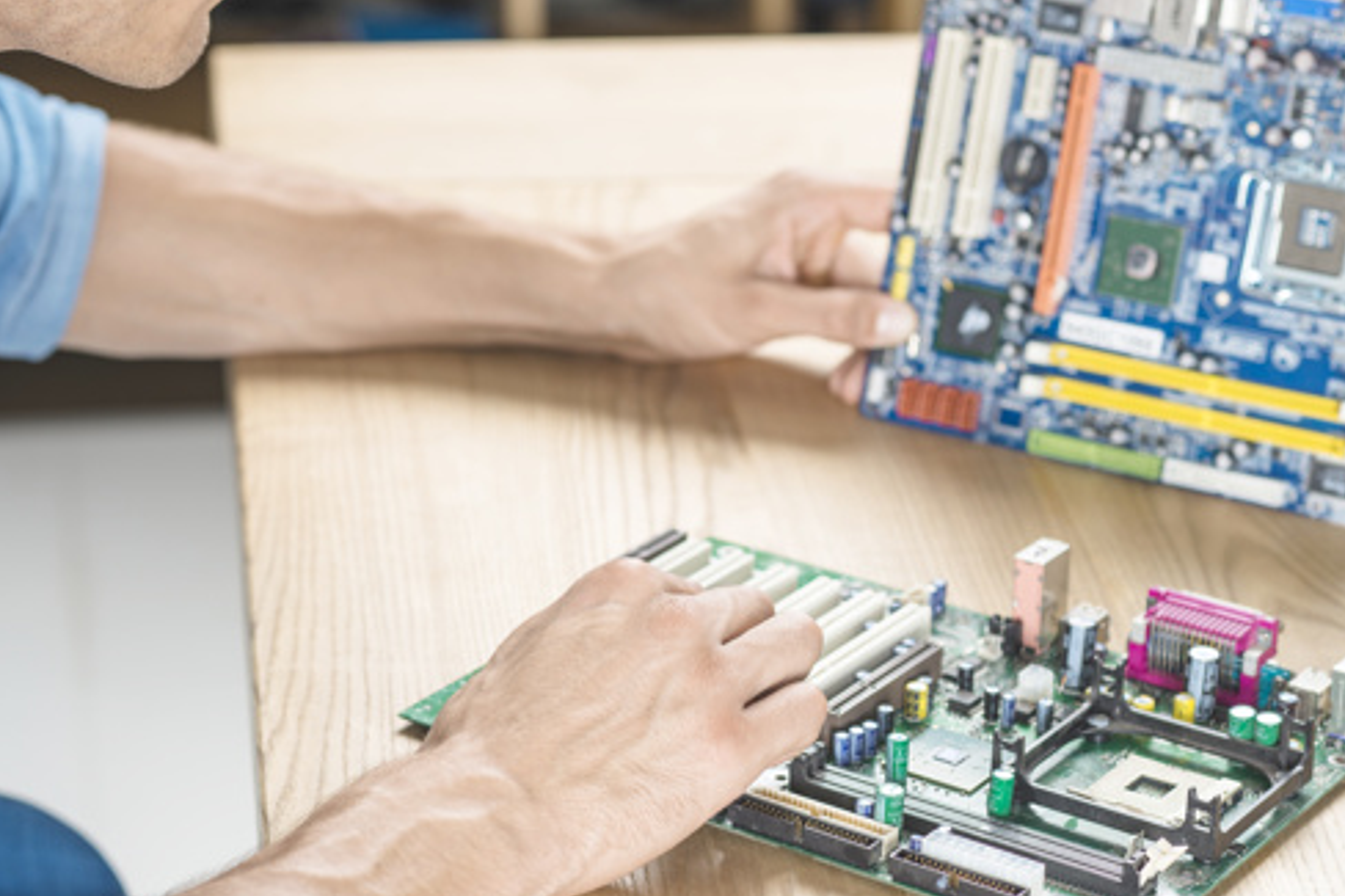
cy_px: 454
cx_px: 675
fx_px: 4071
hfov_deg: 18.8
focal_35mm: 109
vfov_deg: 12.6
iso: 100
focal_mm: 85
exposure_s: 1/160
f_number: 4.5
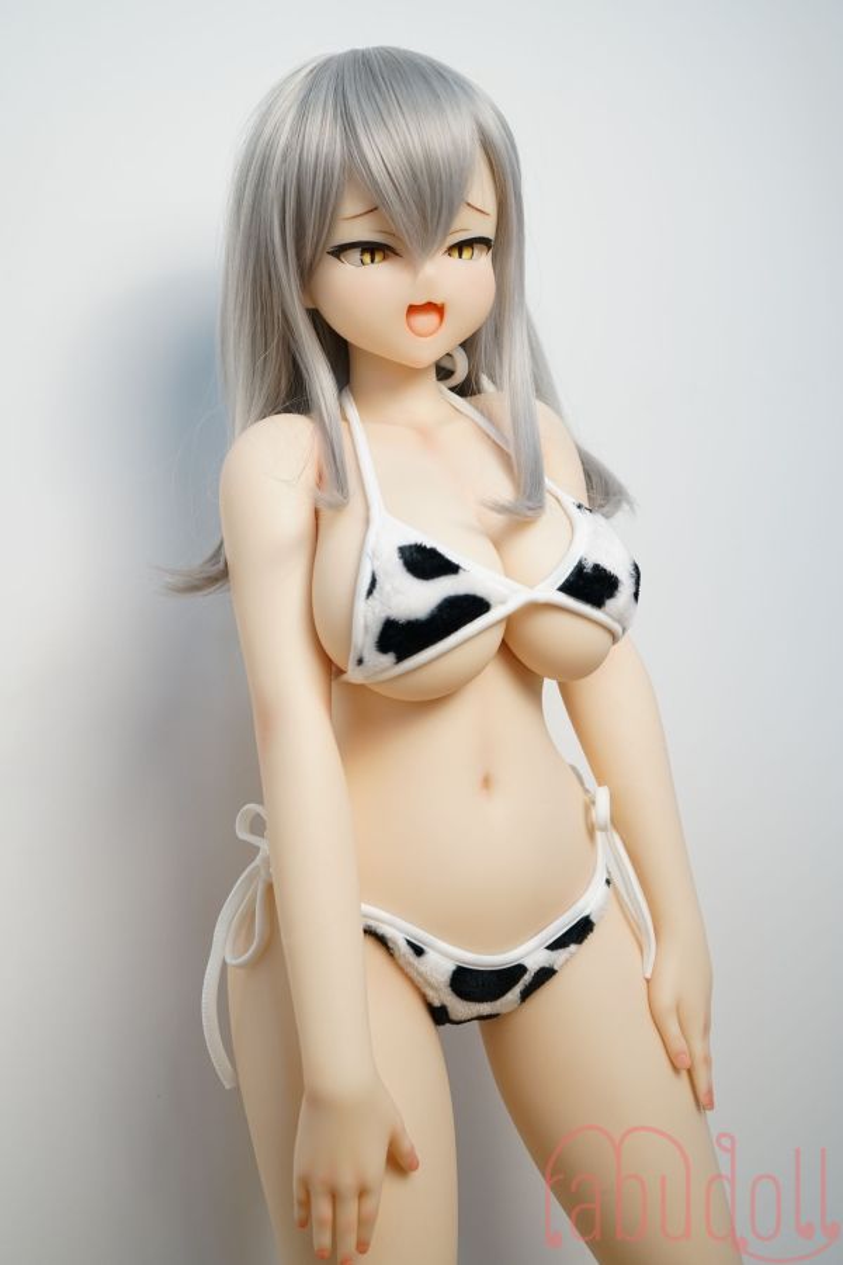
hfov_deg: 37.9
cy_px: 632
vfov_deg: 54.4
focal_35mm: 35
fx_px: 1229
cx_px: 422
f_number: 4.5
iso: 400
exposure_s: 1/100
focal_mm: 35
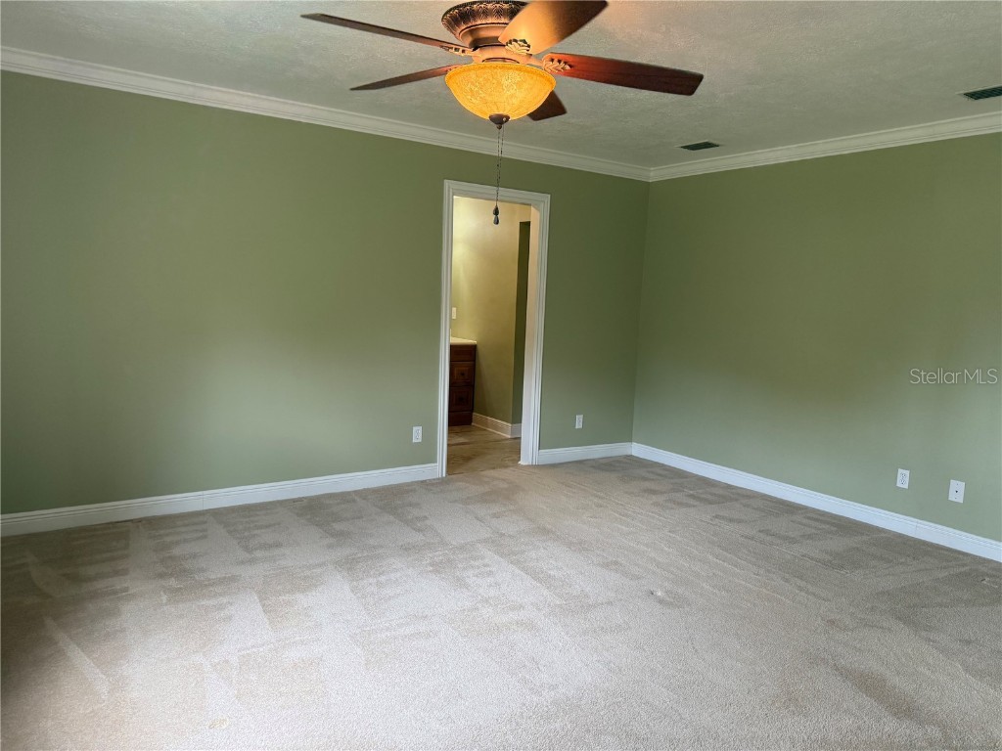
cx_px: 501
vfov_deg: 56.8
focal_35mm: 24
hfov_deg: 71.6
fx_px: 695
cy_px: 376
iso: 200
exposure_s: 1/143
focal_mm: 6.76
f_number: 1.78
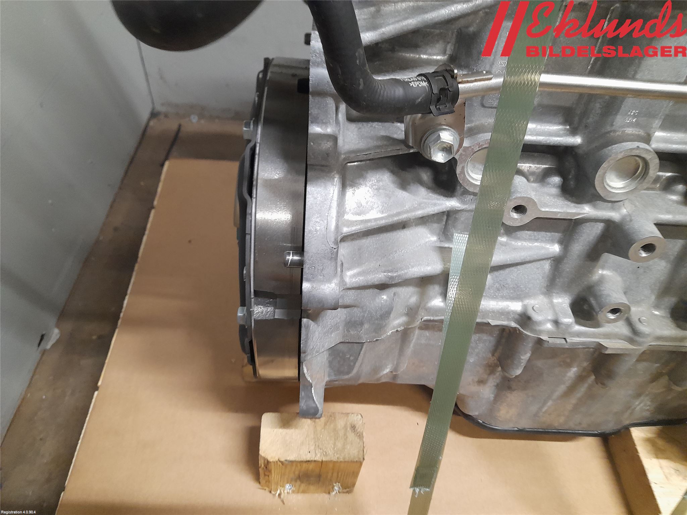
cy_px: 258
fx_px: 496
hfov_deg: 69.4
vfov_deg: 54.9
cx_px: 344
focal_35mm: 25
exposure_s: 1/50
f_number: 2
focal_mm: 4.6
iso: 400
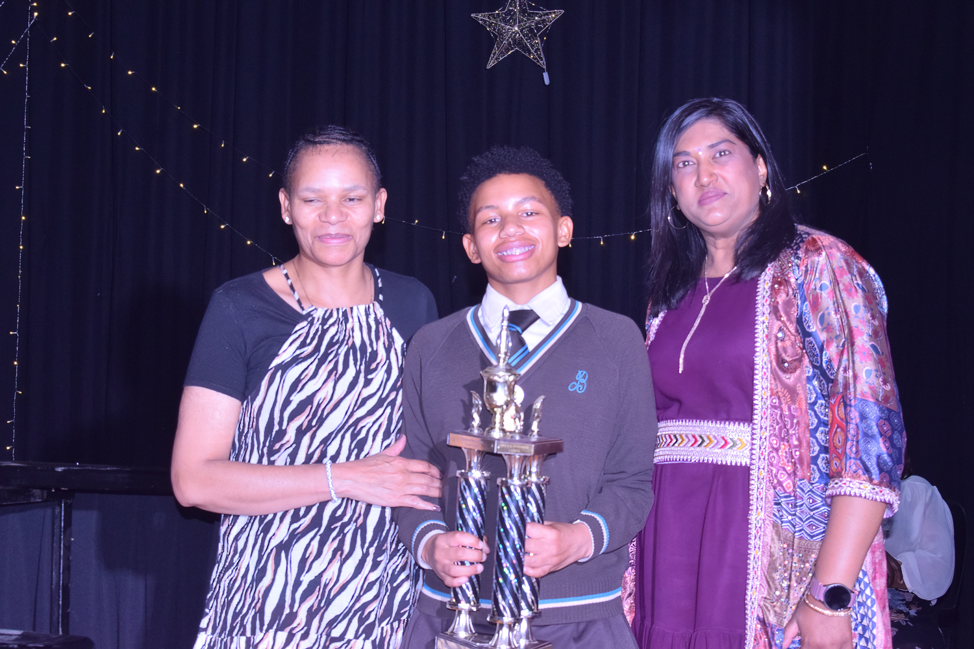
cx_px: 487
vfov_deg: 16.6
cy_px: 324
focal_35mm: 82
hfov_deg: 24.6
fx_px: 2232
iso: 1000
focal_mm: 55
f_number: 8
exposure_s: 1/60
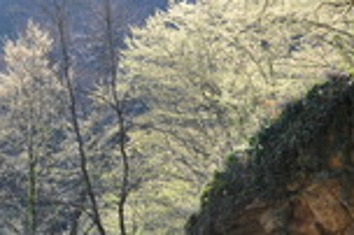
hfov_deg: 16.5
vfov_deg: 11.8
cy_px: 95
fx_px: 1139
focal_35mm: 116
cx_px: -130
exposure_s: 1/80
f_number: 9
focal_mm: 22
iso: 200
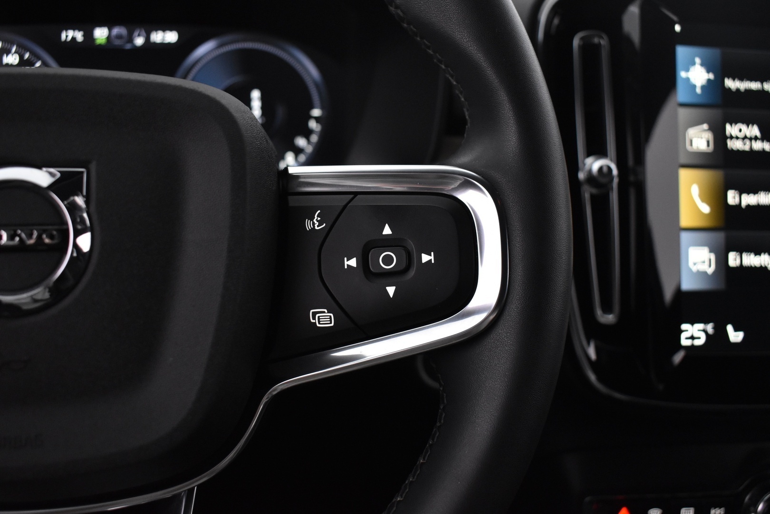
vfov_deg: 38.4
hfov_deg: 55.1
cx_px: 385
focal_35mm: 34
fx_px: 738
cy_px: 257
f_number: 3.8
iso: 2200
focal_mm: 23
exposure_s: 1/40
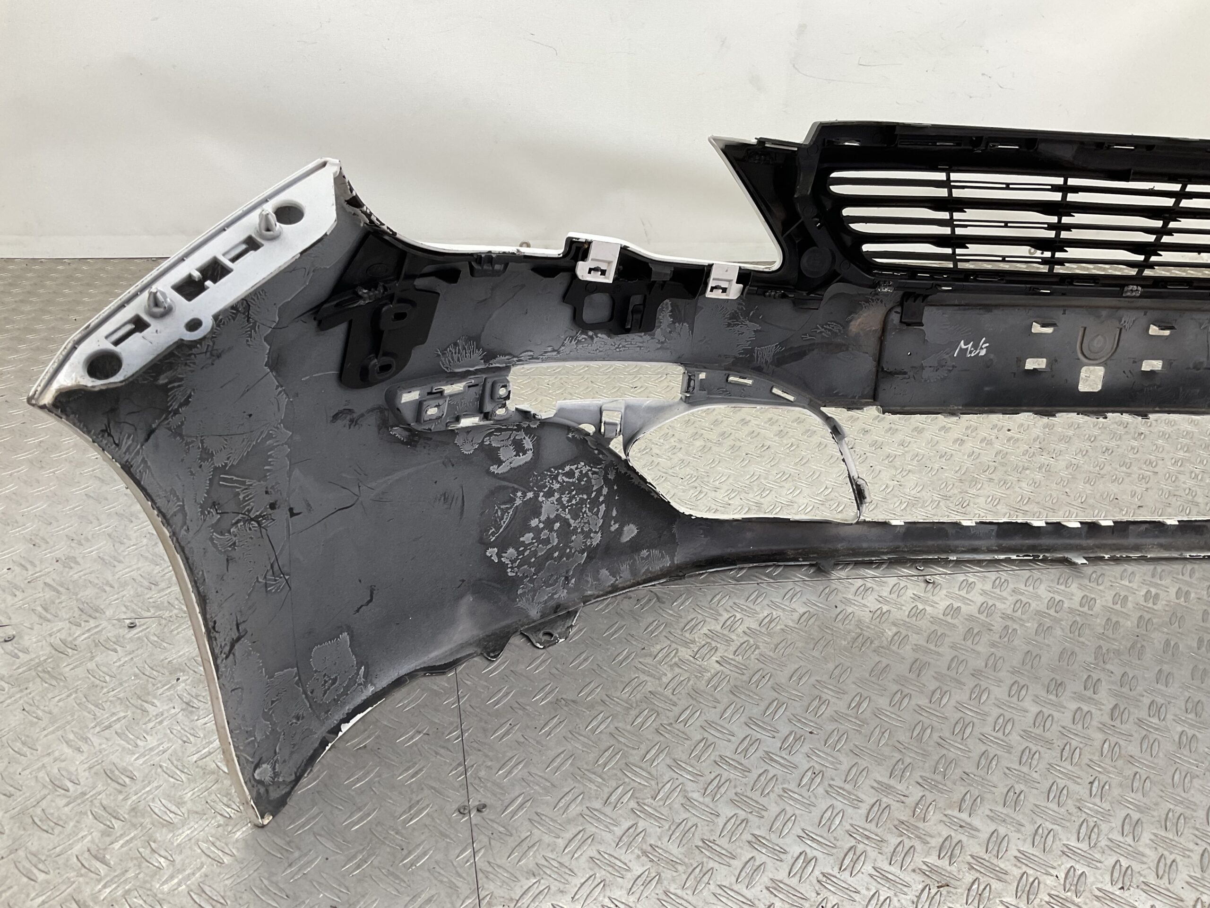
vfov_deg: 48.2
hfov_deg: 61.7
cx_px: 605
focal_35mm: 29
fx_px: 1014
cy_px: 454
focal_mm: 3
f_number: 1.8
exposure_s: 1/120
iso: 40
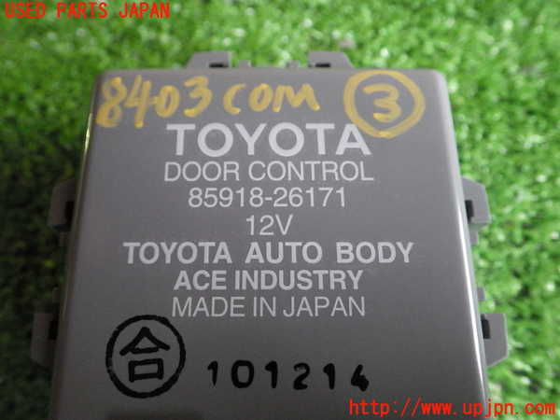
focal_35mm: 31
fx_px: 502
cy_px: 210
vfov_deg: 45.4
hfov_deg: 58.4
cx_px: 280
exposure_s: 1/45
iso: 1600
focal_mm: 5.5
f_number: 2.3
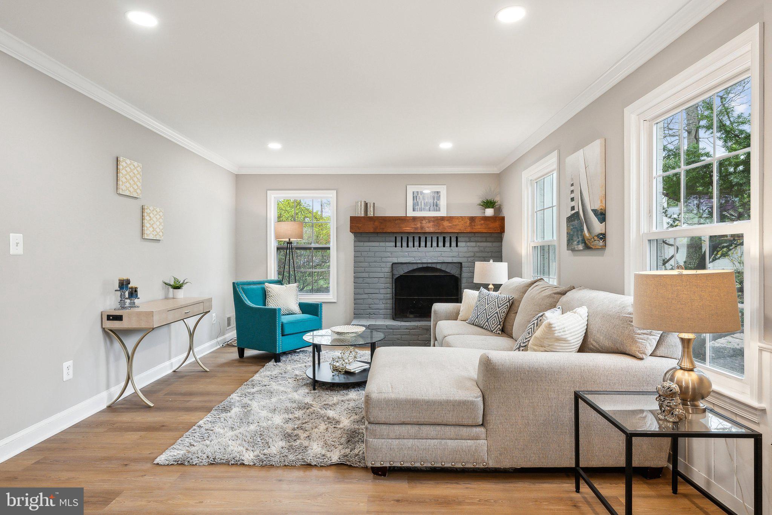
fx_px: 408
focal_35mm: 19
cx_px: 386
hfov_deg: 86.9
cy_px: 258
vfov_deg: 64.6
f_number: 7.1
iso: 640
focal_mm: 19
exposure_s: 1/50
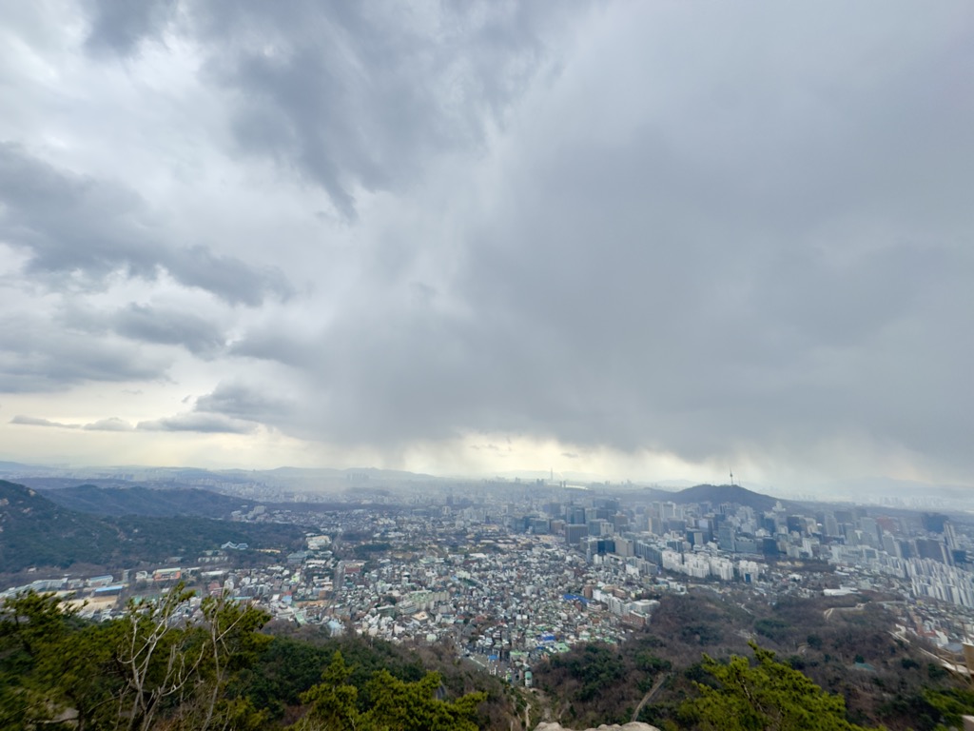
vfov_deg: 85.7
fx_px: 394
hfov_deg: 102.1
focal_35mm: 14
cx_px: 487
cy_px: 366
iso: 50
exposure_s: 1/381
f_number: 2.2
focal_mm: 2.22
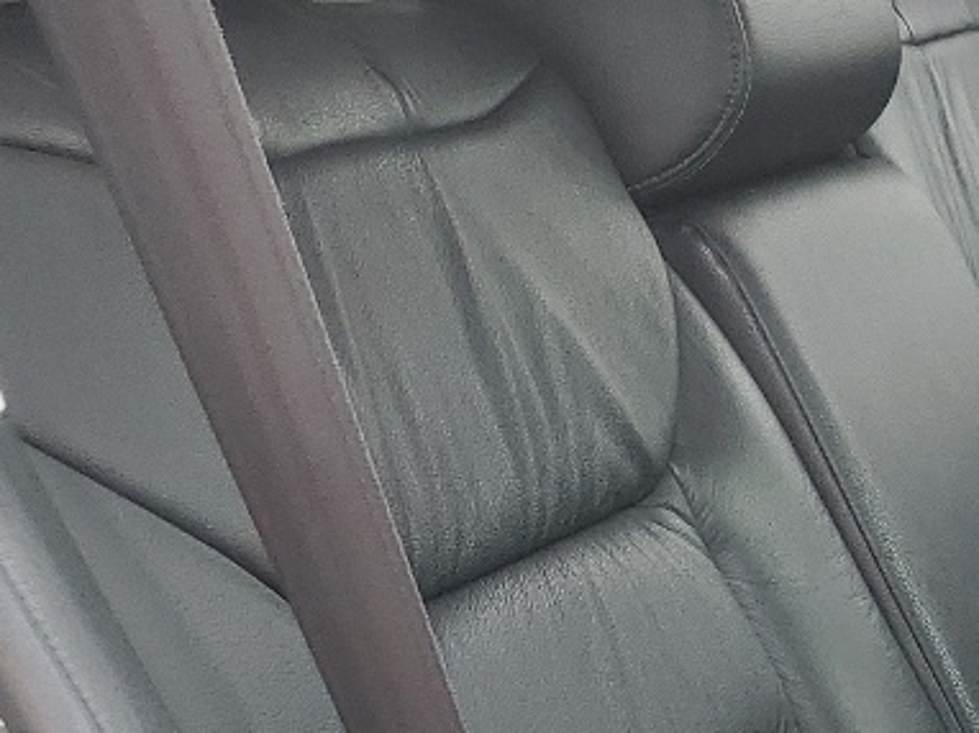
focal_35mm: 109
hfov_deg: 15.6
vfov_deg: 13.5
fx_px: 3081
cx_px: 1740
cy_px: 636
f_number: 1.5
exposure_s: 1/256
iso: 50
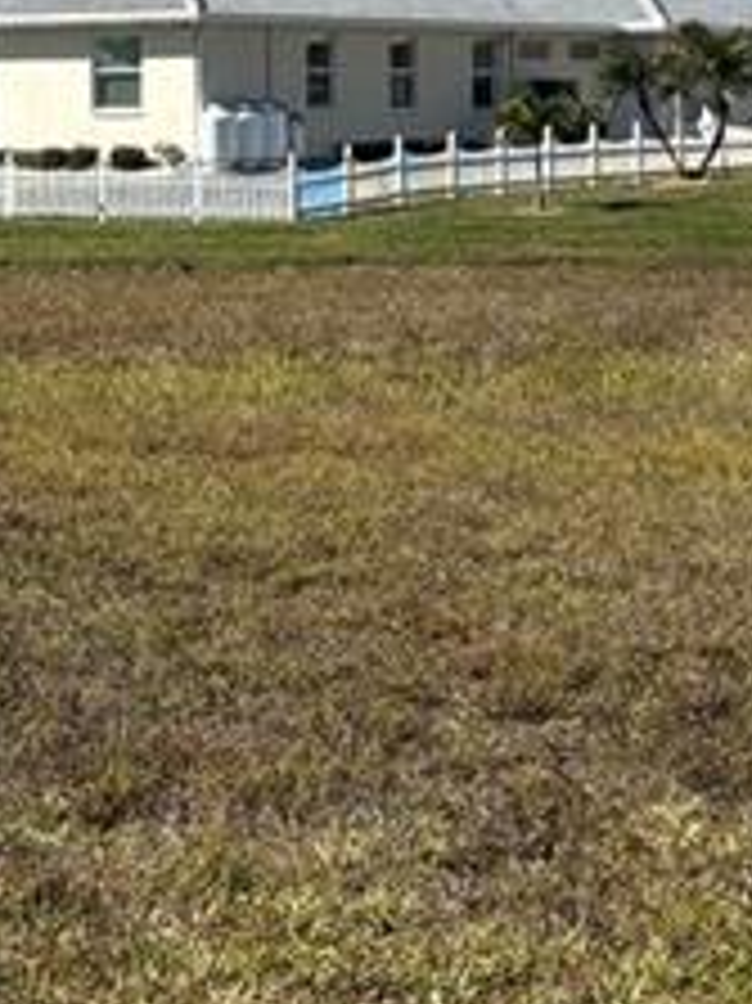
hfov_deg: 10.6
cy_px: -54
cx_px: 428
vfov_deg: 13.8
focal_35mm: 140
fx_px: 4059
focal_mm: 5.96
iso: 50
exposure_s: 1/4255
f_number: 1.6
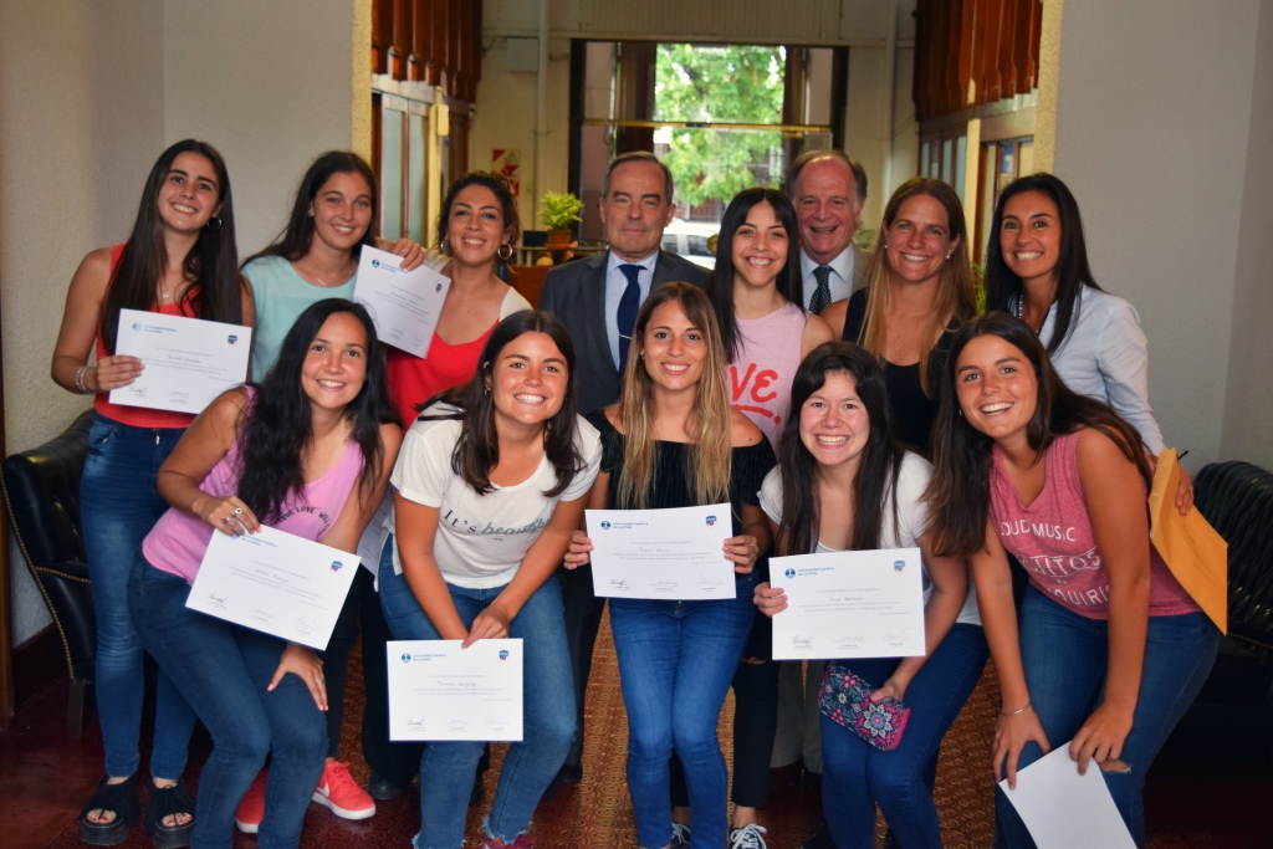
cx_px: 636
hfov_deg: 42.3
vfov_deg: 29.0
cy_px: 424
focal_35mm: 46
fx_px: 1644
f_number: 4.2
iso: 640
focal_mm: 31
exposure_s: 1/60
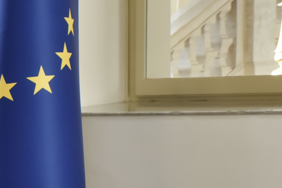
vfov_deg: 8.0
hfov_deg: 10.9
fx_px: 1332
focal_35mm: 170
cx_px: -300
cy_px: 264
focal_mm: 40
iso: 1000
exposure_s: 1/200
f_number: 6.3
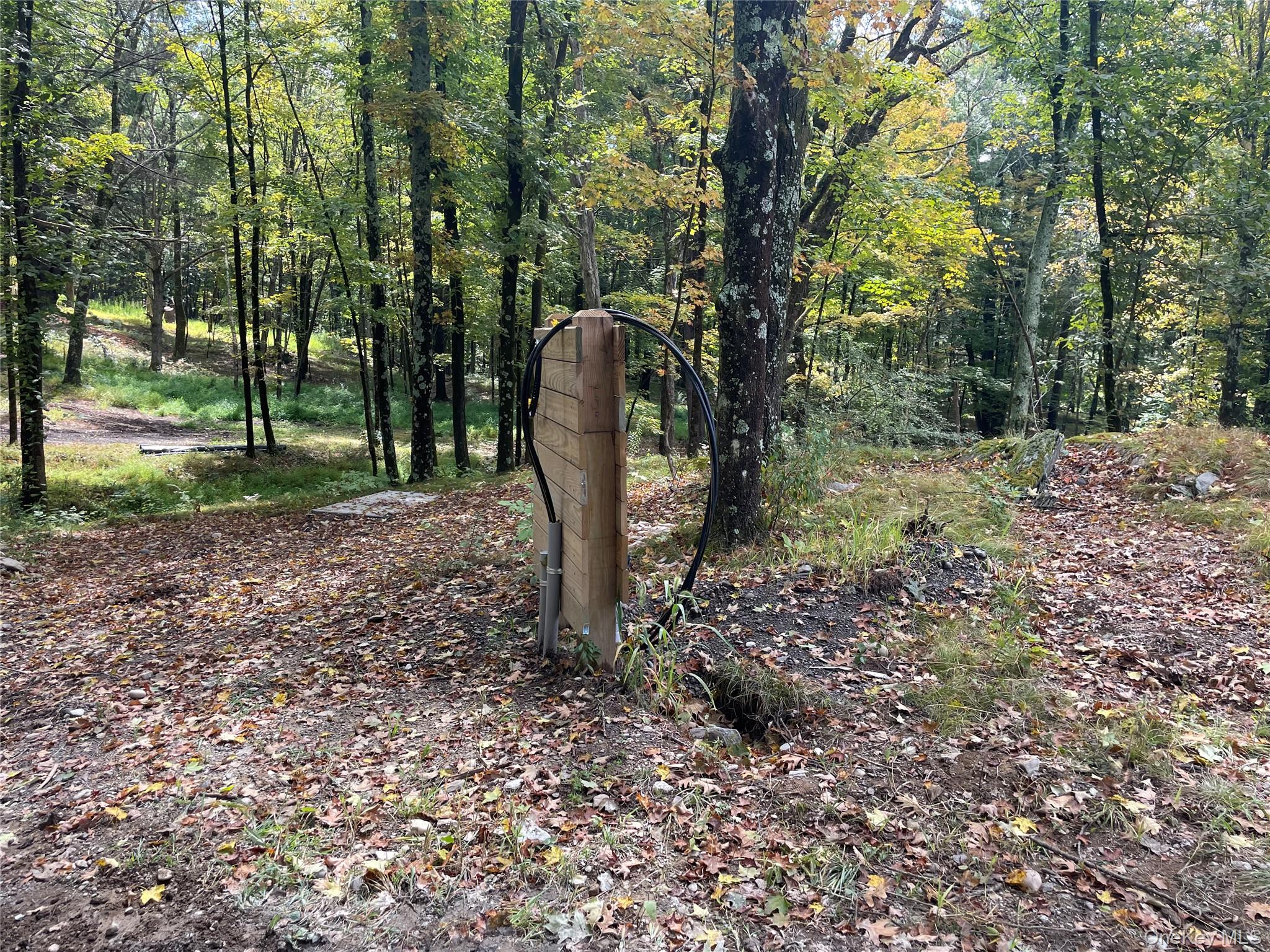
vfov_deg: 53.1
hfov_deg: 67.3
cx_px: 635
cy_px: 476
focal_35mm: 26
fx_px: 954
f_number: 1.6
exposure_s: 1/276
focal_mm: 4.2
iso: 32
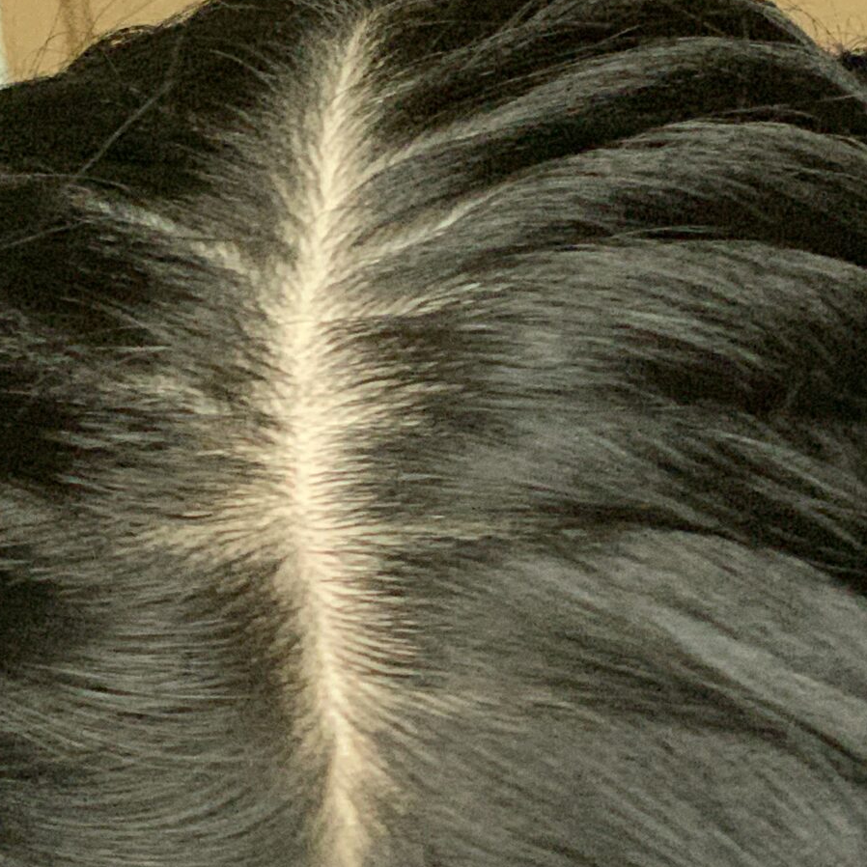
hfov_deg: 13.3
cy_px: 1117
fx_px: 3712
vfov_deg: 12.9
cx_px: 533
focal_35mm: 131
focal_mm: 6
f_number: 2.4
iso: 250
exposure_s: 1/60
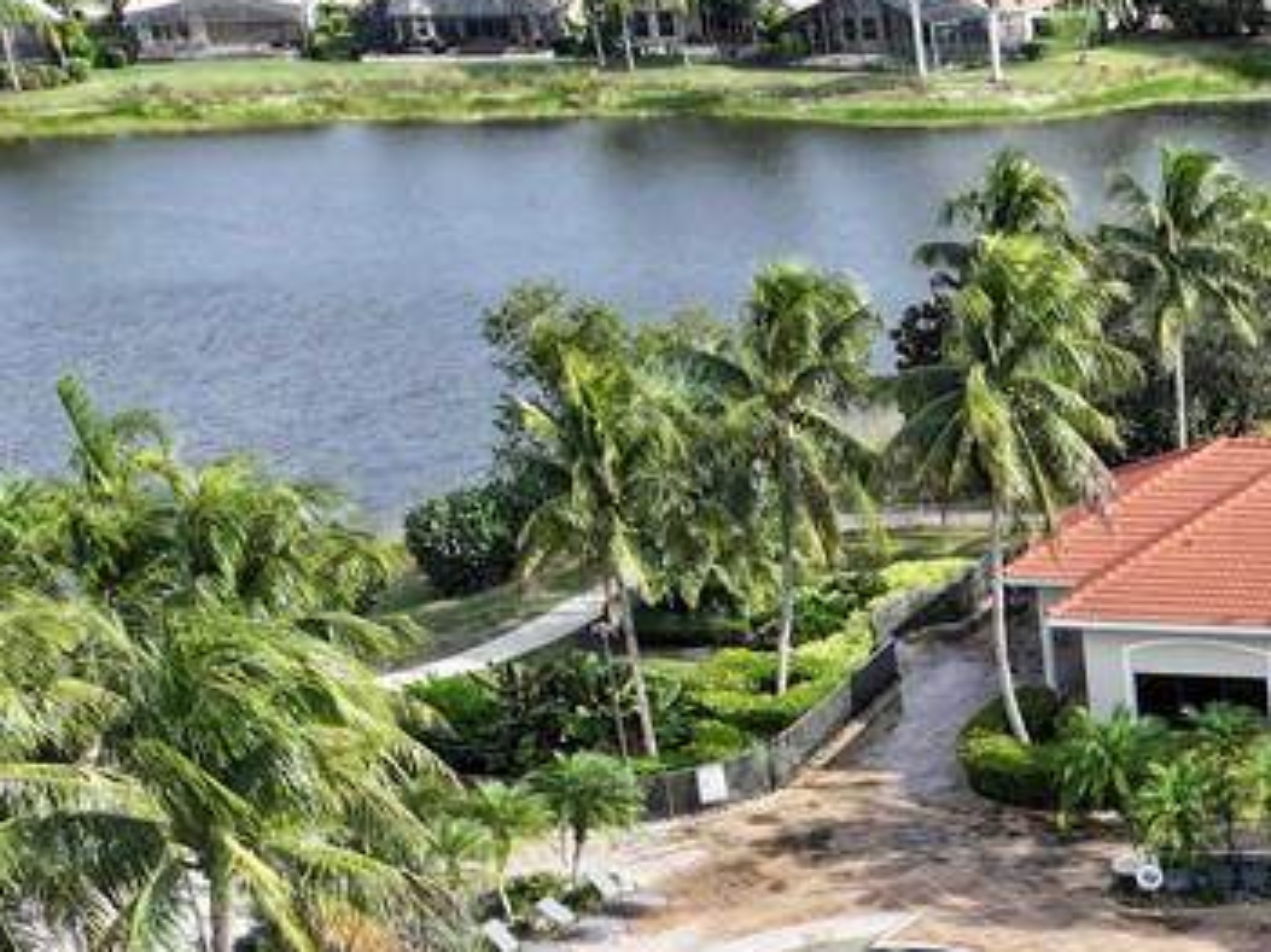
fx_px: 2569
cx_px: 1622
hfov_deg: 24.5
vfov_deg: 20.3
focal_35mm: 70
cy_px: 957
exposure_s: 1/1250
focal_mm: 12.29
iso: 110
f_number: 2.8
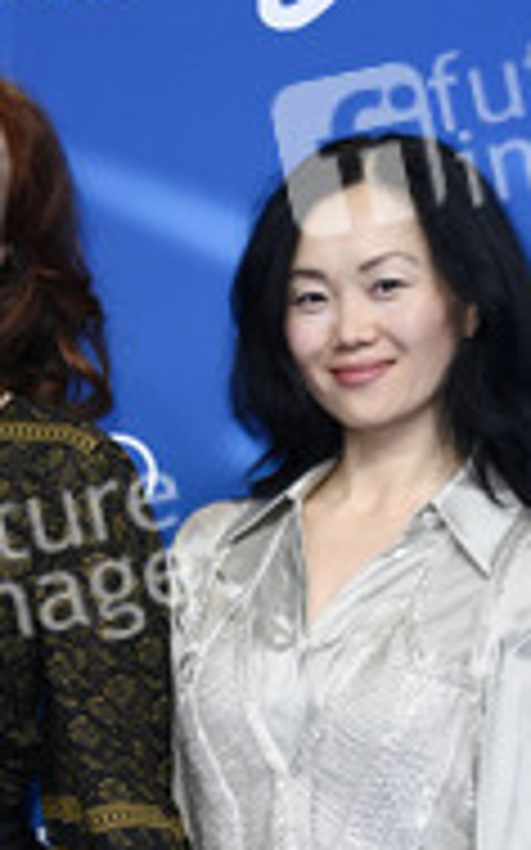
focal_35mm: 226
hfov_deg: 5.8
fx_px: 5237
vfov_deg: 9.2
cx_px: 94
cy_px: 805
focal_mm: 105
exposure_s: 1/250
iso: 1250
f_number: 5.6
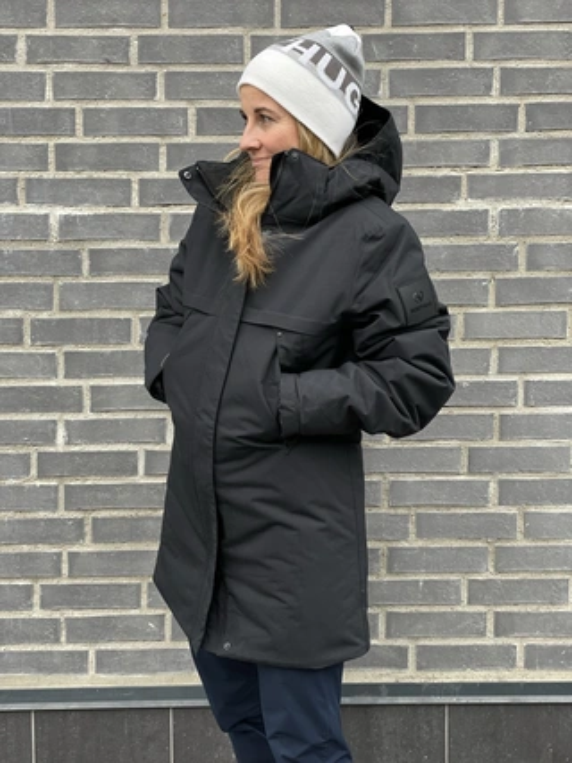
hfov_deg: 28.0
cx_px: 286
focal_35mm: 52
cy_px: 382
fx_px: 1146
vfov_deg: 36.8
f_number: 2
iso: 64
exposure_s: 1/122
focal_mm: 6
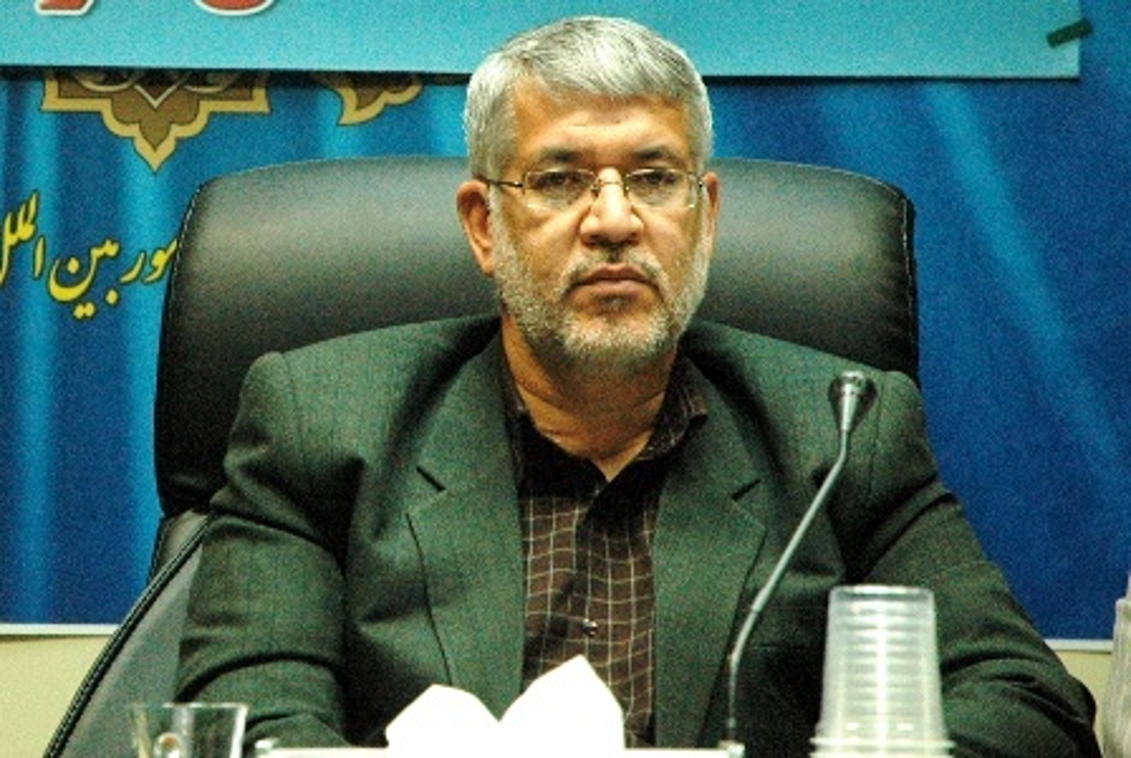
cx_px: 566
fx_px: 3303
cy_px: 379
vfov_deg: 13.1
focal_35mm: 105
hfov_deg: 19.4
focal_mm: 70
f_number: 5.6
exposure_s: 1/125
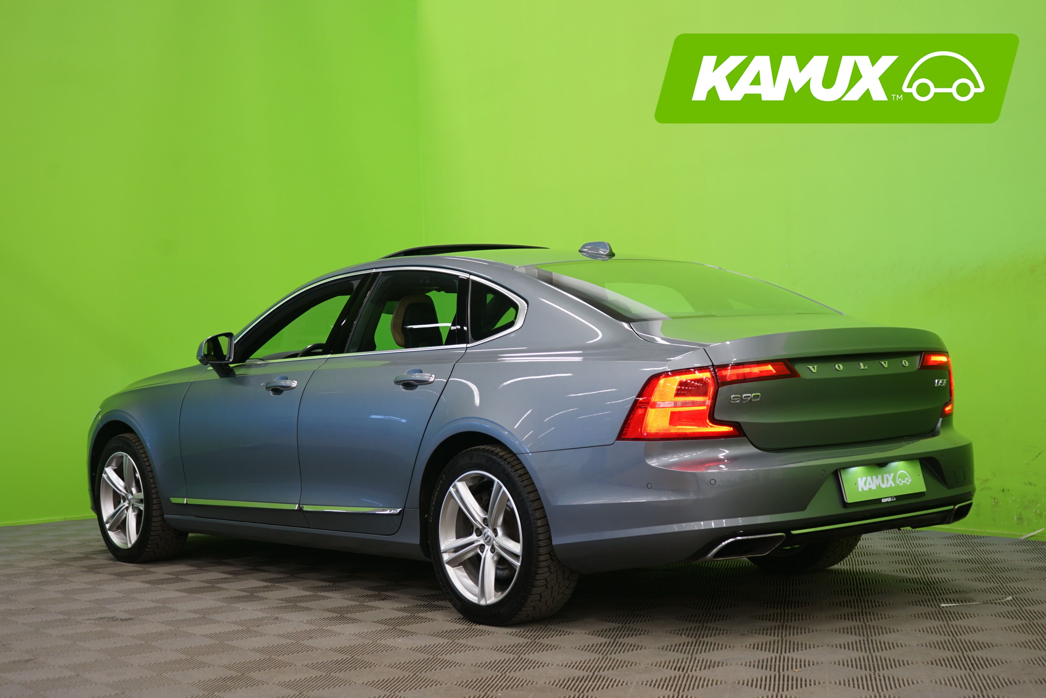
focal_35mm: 53
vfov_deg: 25.5
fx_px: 1540
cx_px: 523
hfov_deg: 37.5
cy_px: 349
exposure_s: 1/8
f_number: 5
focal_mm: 53
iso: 400
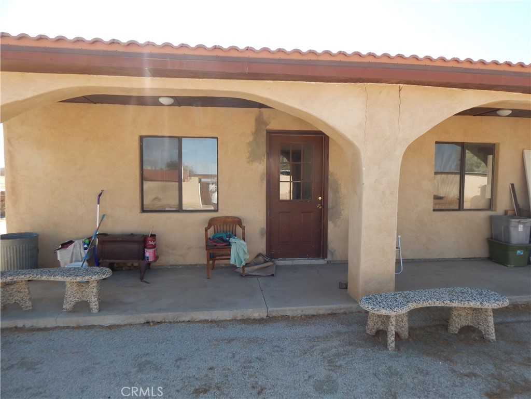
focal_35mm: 22
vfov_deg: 61.1
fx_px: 337
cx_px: 266
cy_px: 200
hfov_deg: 76.4
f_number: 3
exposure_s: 1/500
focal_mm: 4
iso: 125
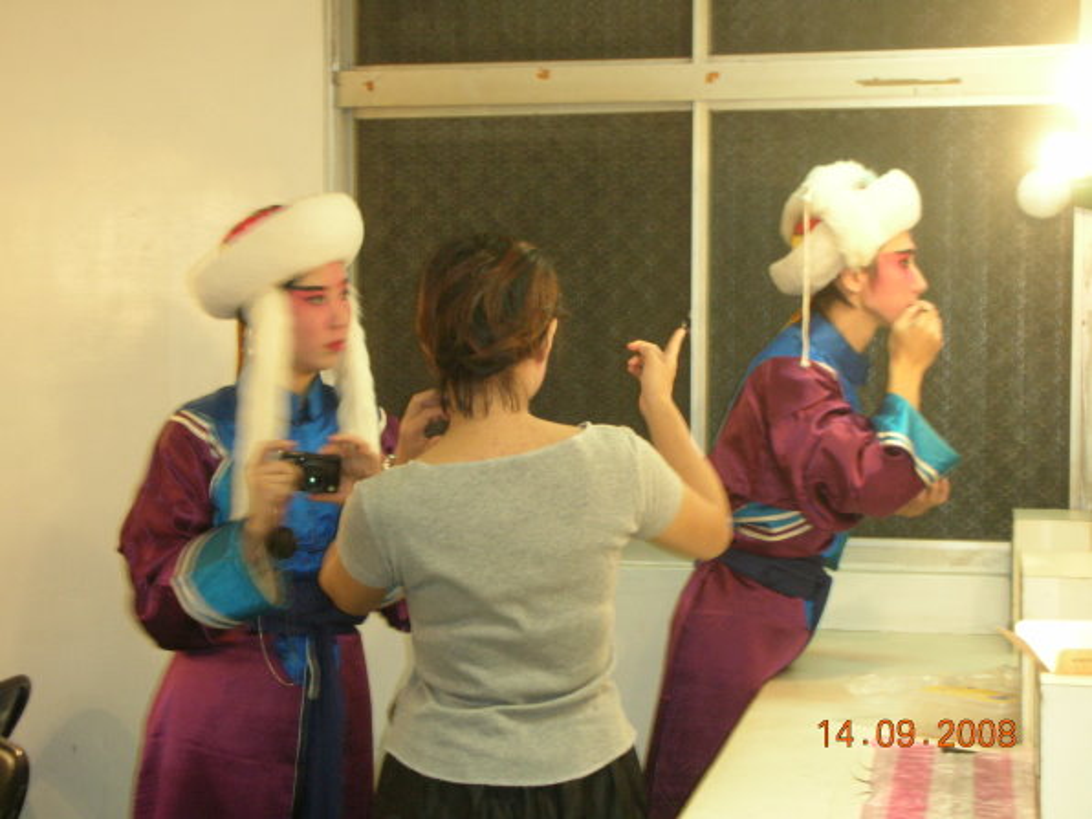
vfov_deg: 20.2
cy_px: 410
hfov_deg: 26.7
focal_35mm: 73
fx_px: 2303
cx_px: 546
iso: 200
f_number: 4.4
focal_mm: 12.2
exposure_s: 1/14
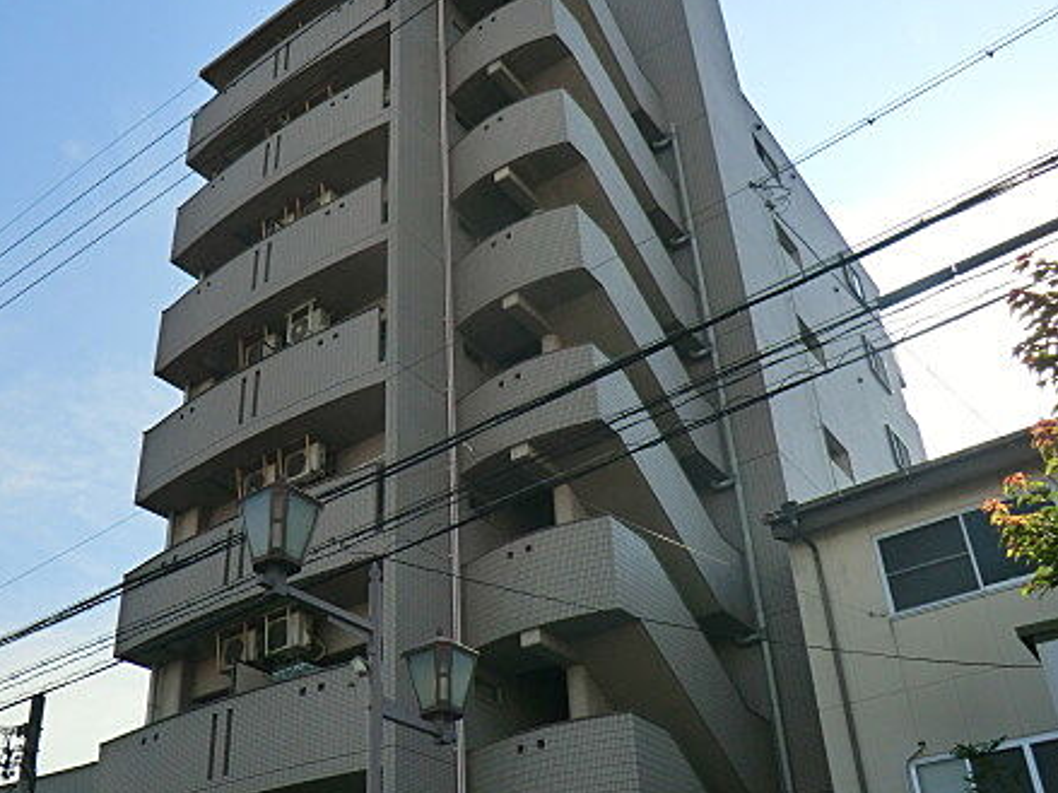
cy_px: 448
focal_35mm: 35
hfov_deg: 52.5
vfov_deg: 40.6
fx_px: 1069
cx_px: 458
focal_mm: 4.3
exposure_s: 1/250
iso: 80
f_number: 7.5
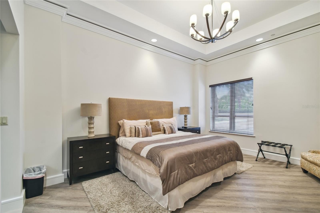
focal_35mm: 15
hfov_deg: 100.4
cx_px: 160
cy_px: 106
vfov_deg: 77.3
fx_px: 133
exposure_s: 1/2.5
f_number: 7.1
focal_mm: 10
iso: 100
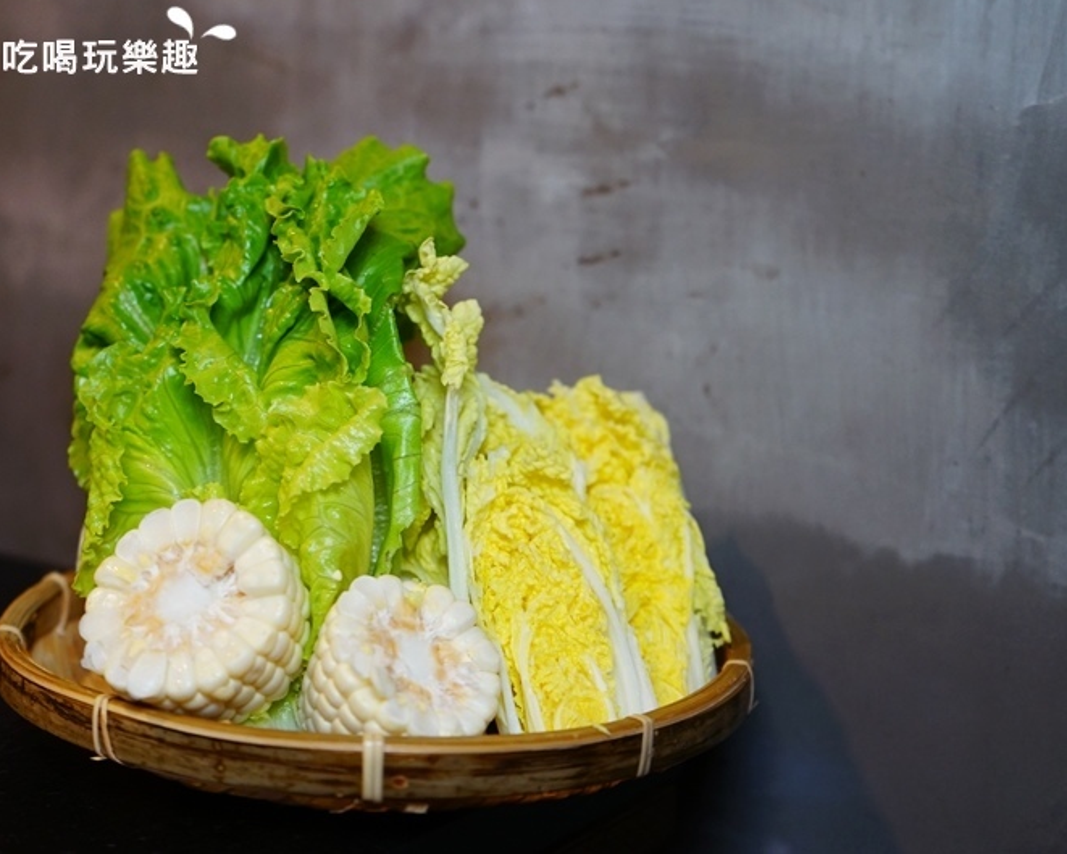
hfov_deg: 43.6
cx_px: 428
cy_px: 425
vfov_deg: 35.7
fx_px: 1327
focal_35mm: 42
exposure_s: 1/60
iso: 800
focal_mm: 37
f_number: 4
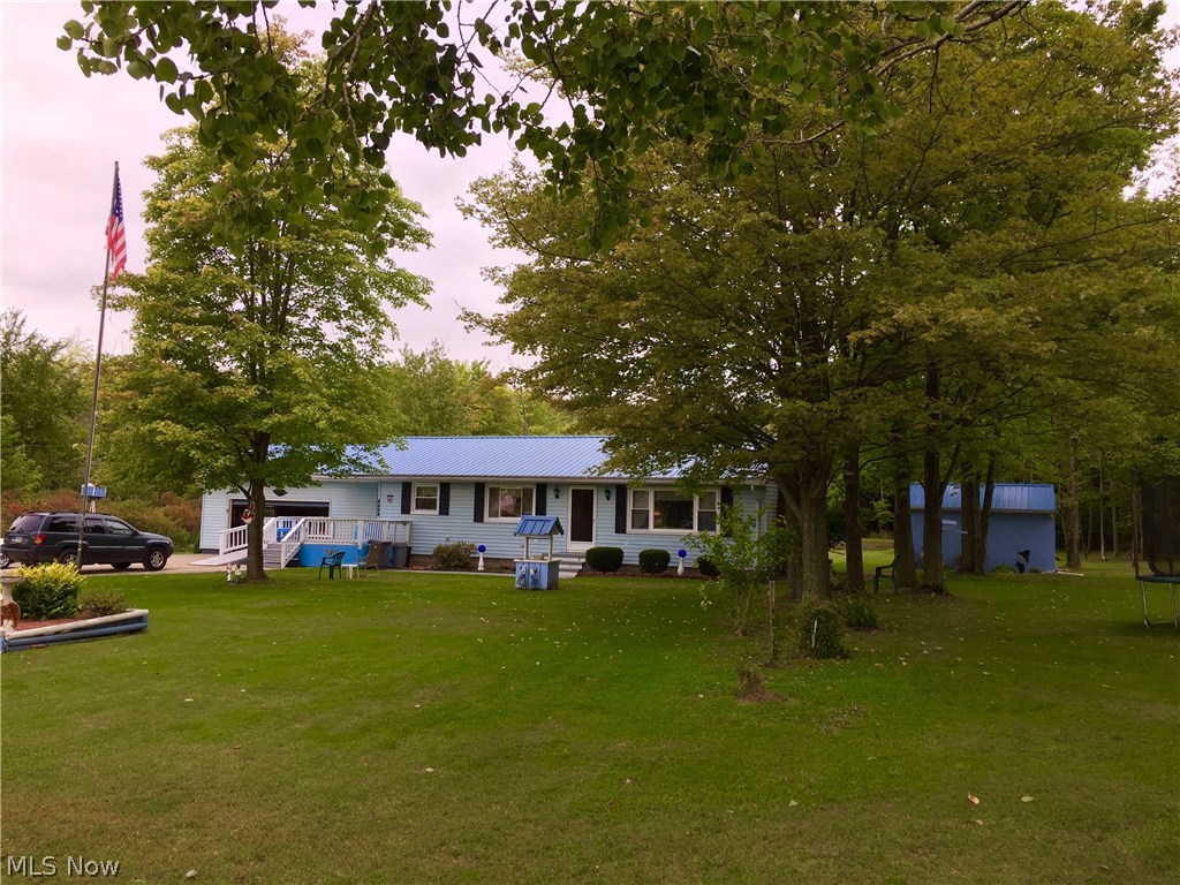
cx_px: 590
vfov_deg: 48.2
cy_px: 442
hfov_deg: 61.7
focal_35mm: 29
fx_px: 989
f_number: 2.2
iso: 32
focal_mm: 4.15
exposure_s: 1/133
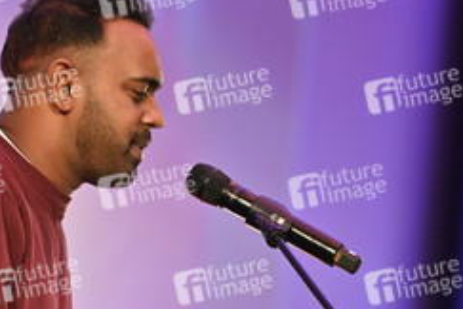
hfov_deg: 7.9
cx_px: 172
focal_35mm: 260
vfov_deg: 5.3
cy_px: 235
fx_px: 3344
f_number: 2.8
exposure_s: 1/200
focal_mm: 140
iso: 5000
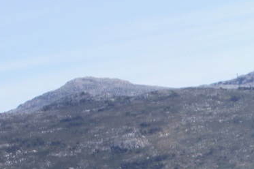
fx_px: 1986
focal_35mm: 282
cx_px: 632
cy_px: 329
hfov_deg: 6.9
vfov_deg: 4.8
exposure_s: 1/20
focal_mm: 35
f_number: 16
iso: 100
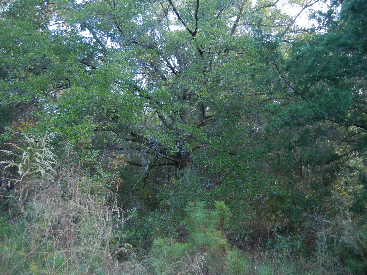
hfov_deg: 60.0
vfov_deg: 46.8
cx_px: 184
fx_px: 318
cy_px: 138
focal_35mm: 30
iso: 200
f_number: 3.5
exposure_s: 1/30
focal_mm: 5.4
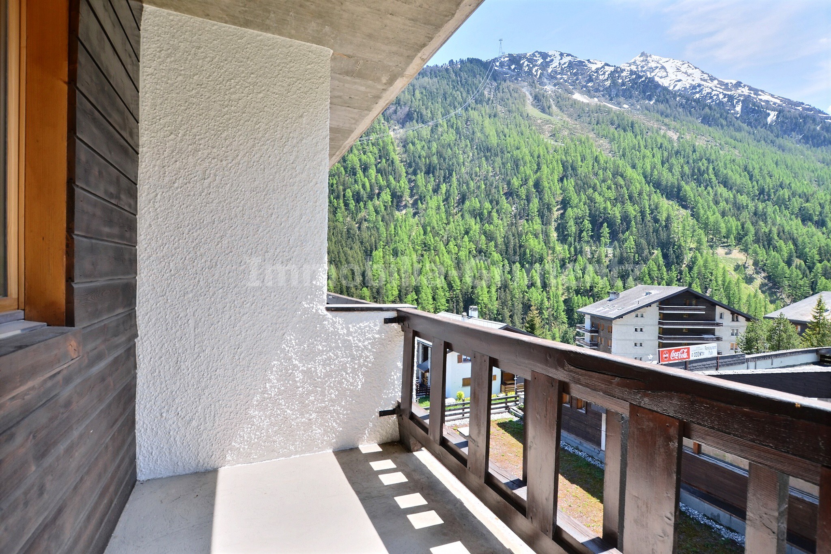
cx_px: 416
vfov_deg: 72.0
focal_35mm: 16
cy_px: 277
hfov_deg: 95.0
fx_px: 381
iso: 400
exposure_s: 1/2
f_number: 9
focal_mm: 11
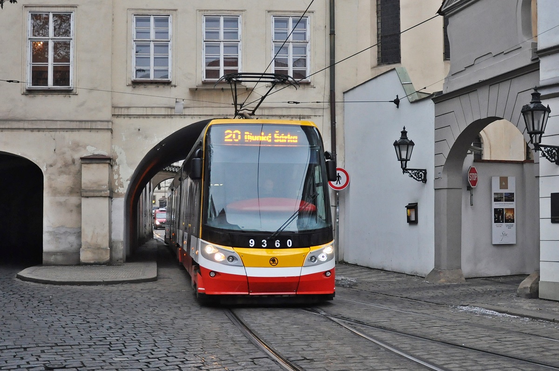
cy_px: 186
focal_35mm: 32
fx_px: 489
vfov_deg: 41.6
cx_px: 280
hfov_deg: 59.6
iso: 900
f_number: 3.8
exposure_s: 1/500
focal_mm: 21
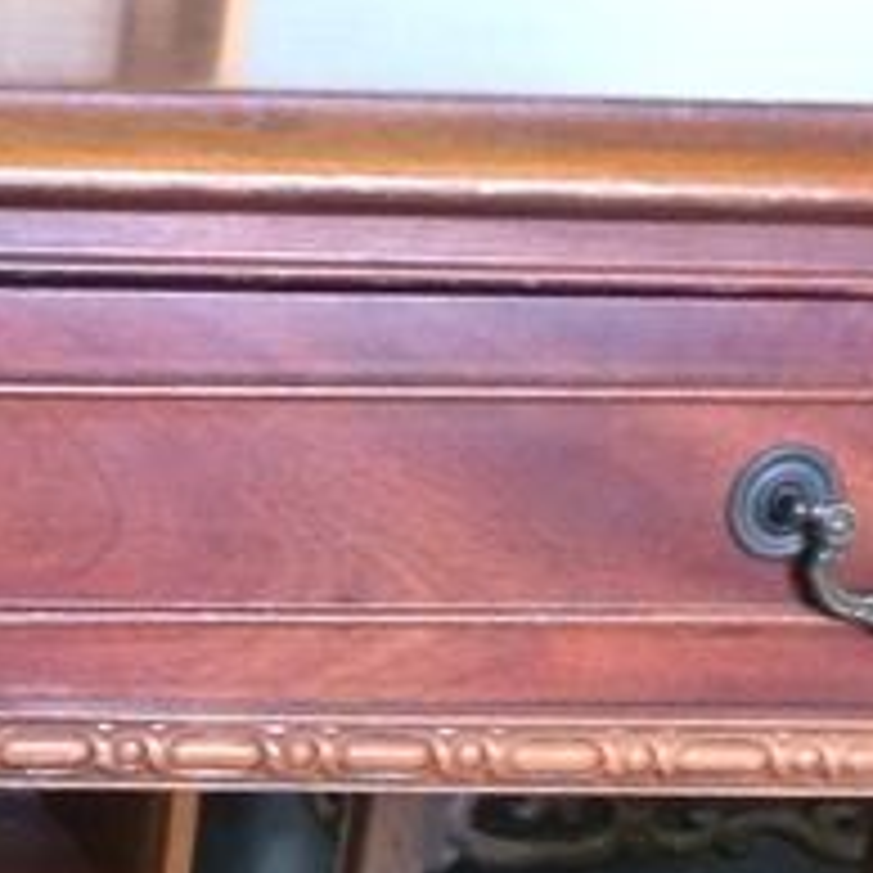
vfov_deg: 13.2
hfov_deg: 13.4
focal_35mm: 123
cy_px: 1424
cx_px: -432
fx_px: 3510
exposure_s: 1/20
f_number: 2.2
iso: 320
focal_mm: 4.12
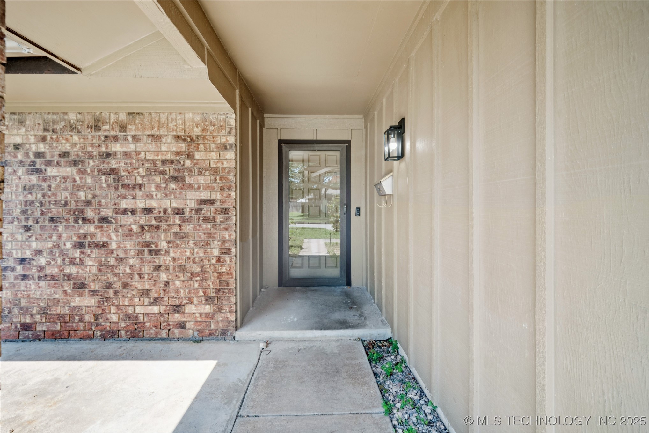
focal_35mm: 14
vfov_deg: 81.2
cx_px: 324
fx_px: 252
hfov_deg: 104.3
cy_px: 216
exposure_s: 1/100
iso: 640
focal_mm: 14
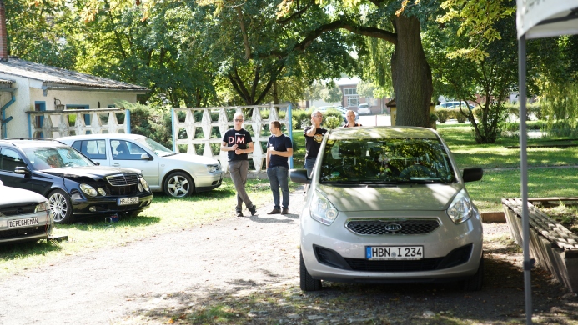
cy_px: 143
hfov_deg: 28.6
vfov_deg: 16.3
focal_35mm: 74
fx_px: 1134
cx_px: 289
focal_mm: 70
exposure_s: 1/200
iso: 200
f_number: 3.5
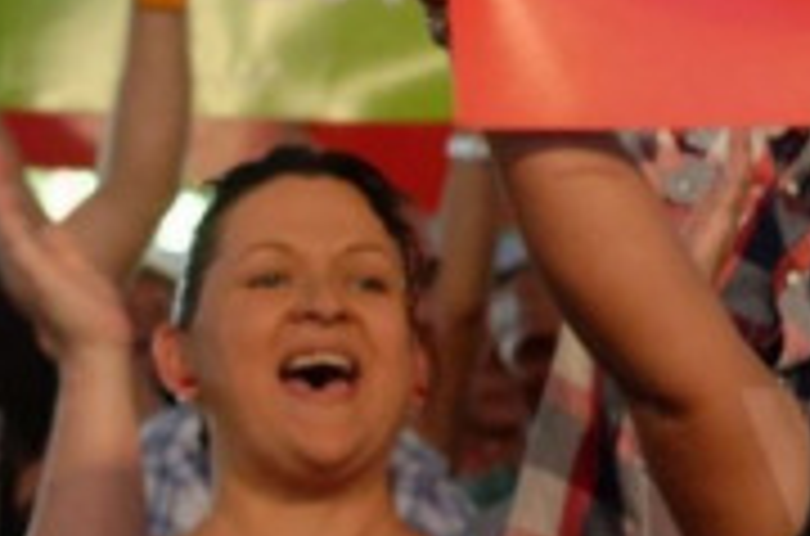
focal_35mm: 467
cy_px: -86
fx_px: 10480
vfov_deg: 2.9
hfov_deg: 4.4
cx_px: 1714
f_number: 5.6
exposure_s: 1/100
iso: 1000
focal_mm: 70
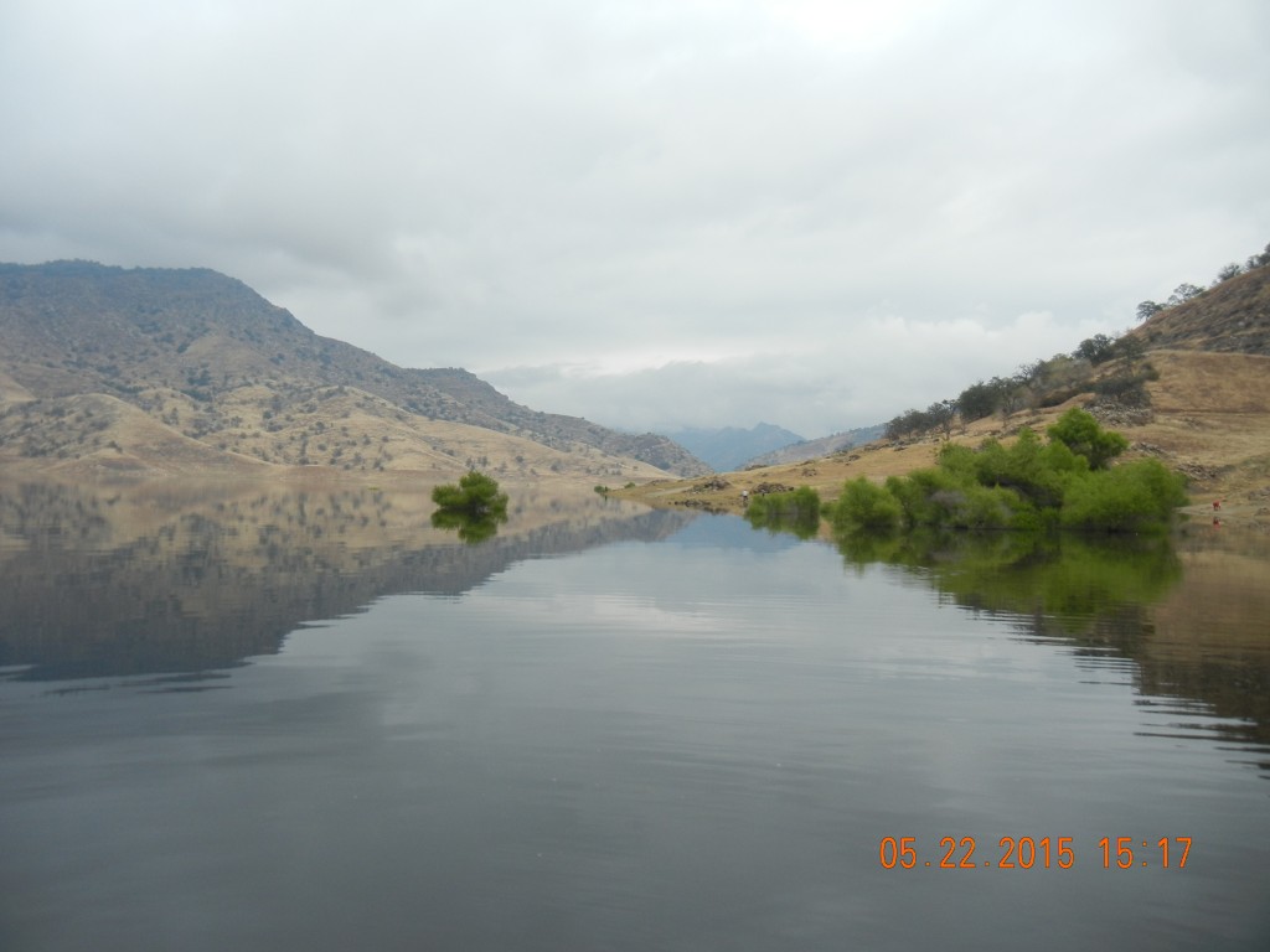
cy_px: 476
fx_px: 1101
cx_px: 635
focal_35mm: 30
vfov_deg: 46.8
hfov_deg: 60.0
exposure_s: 1/329
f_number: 7
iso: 160
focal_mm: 5.4
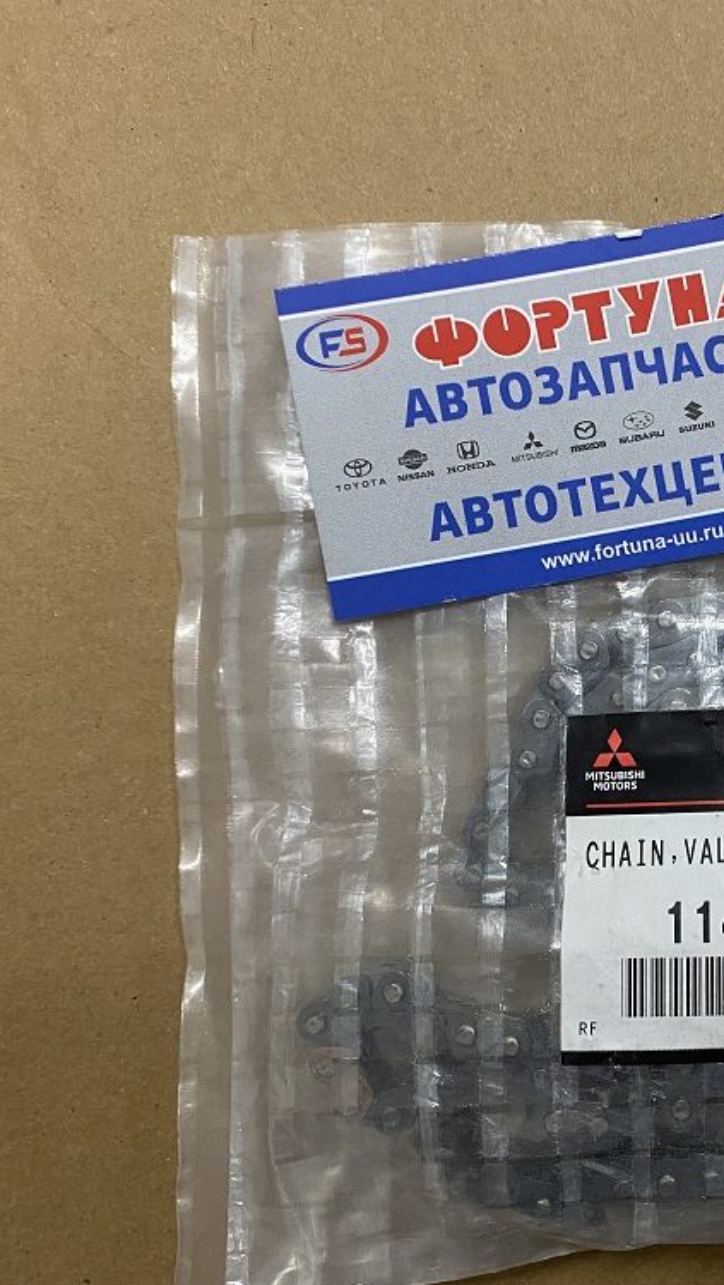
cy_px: 642
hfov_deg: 29.1
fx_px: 1296
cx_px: 729
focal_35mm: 38
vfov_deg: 52.8
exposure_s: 1/60
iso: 160
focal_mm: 4.25
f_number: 1.8
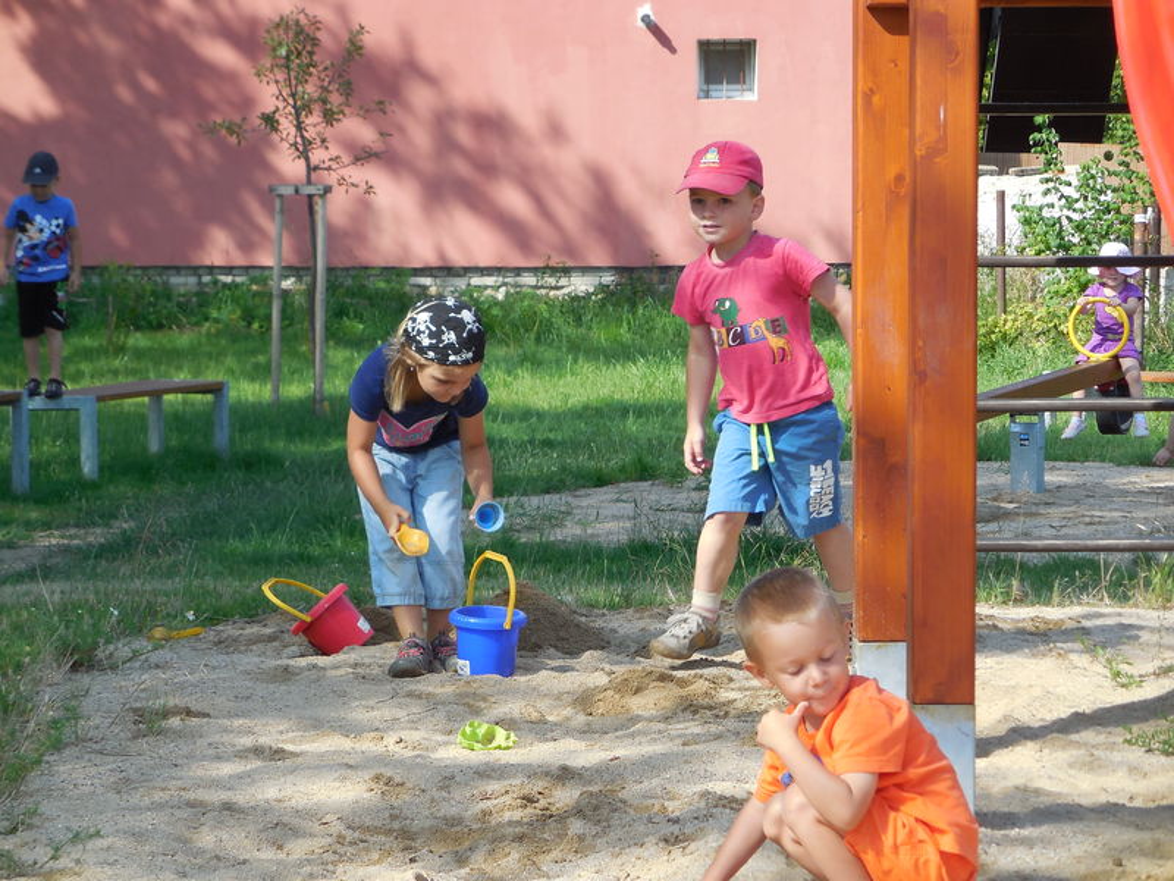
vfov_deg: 11.4
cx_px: 587
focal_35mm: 130
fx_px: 4409
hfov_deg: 15.2
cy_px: 440
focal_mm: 23.4
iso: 125
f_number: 5.3
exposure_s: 1/250
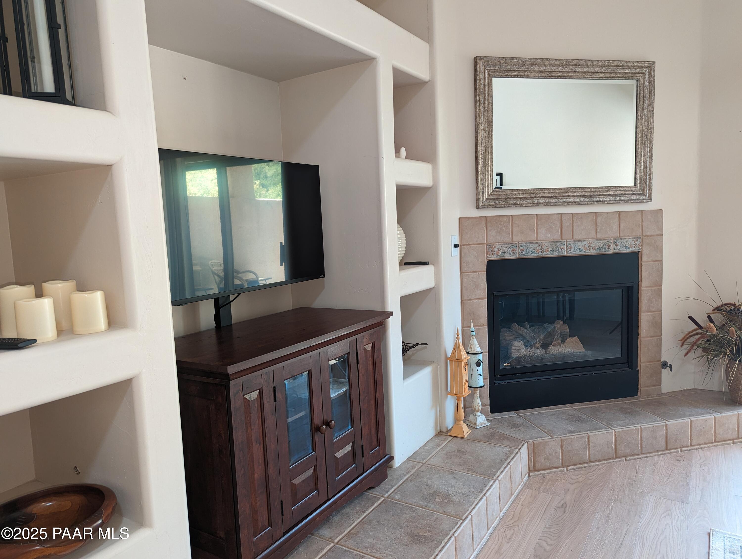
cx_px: 371
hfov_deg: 71.5
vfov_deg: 56.9
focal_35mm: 24
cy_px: 280
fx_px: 515
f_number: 1.85
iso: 353
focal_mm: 6.81
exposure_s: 1/54.2
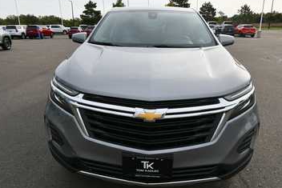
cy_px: 95
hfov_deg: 71.5
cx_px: 142
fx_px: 196
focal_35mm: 25
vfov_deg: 51.3
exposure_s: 1/250
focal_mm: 15
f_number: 8
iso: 125
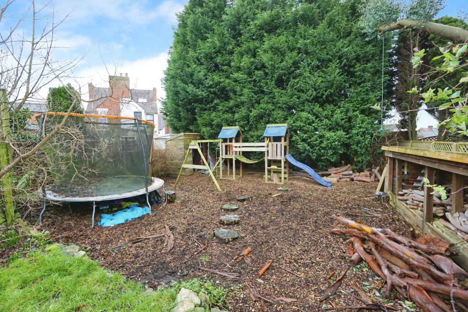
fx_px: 195
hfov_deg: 100.4
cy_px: 156
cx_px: 234
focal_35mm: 15
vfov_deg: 77.3
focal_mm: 10
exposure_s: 1/160
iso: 640
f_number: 4
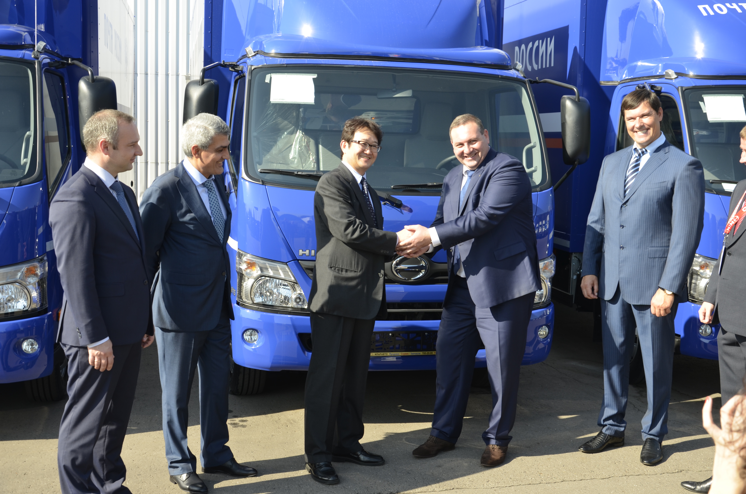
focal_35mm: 45
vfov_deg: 29.7
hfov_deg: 43.7
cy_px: 247
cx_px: 373
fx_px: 931
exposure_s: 1/200
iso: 200
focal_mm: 30
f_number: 7.1
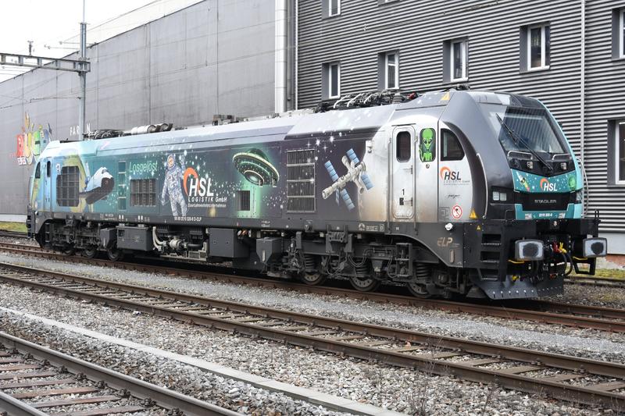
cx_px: 312
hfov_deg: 38.9
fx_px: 885
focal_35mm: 51
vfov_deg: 26.5
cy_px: 208
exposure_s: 1/125
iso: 200
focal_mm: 34
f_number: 5.6
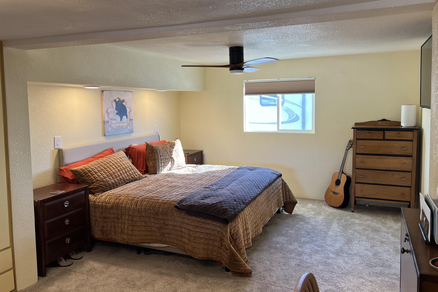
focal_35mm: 29
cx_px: 226
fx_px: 353
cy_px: 126
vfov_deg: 44.9
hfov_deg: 63.6
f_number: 1.5
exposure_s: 1/120
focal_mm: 5.7
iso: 100
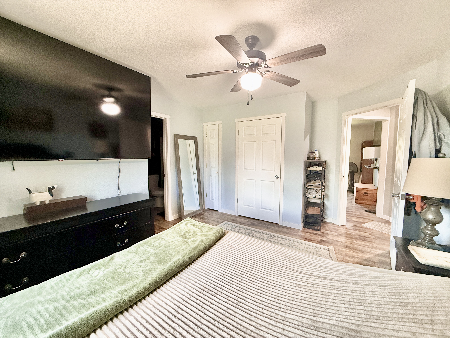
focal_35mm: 14
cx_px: 225
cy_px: 169
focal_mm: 2.22
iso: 400
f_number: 2.2
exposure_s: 1/60
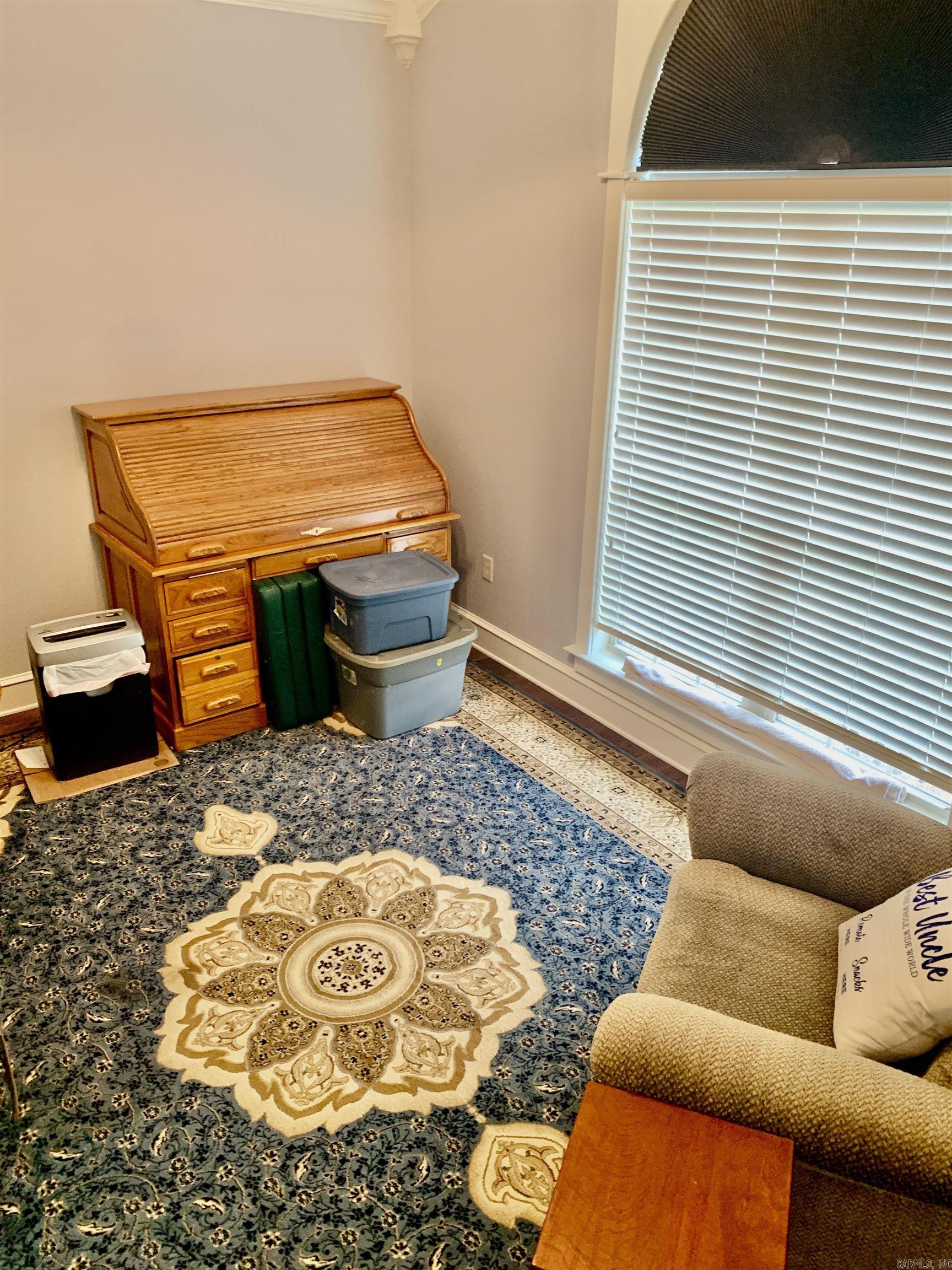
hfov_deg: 53.1
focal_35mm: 26
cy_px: 635
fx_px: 953
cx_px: 476
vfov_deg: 67.3
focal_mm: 4.25
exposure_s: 1/60
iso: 125
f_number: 1.8
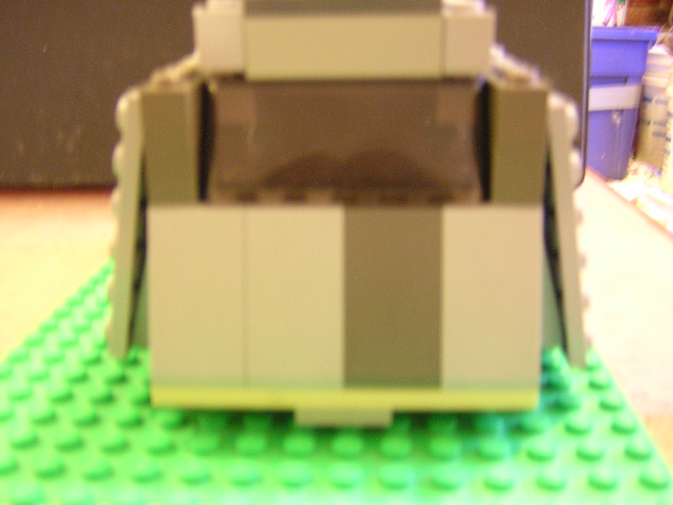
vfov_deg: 39.7
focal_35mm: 36
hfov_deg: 51.4
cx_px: 336
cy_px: 252
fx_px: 700
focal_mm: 4.7
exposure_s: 1.44
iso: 400
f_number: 2.6
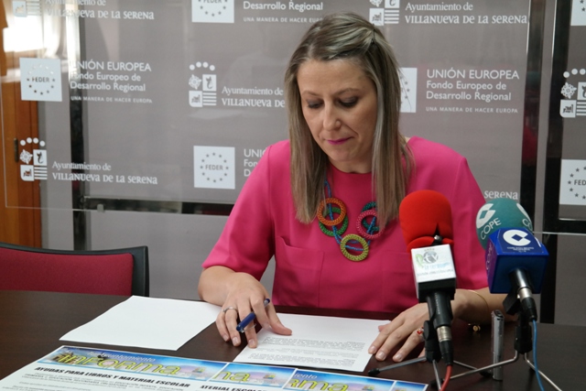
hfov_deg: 27.7
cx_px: 293
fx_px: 1188
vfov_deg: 18.7
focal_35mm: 73
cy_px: 196
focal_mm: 48
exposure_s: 1/80
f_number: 5.6
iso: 1600
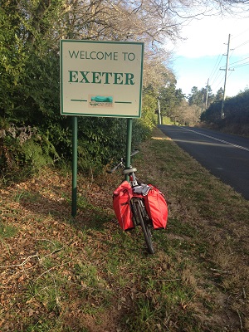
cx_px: 124
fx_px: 336
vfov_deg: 52.6
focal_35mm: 35
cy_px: 166
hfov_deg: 40.7
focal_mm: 4.28
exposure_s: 1/361
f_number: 2.4
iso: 50
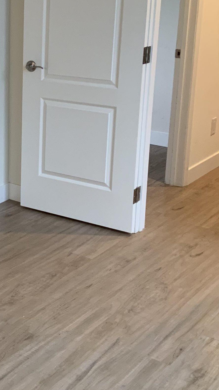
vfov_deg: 33.7
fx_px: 640
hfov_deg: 18.6
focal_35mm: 62
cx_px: -29
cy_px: 154
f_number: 1.8
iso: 100
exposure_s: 1/60
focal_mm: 3
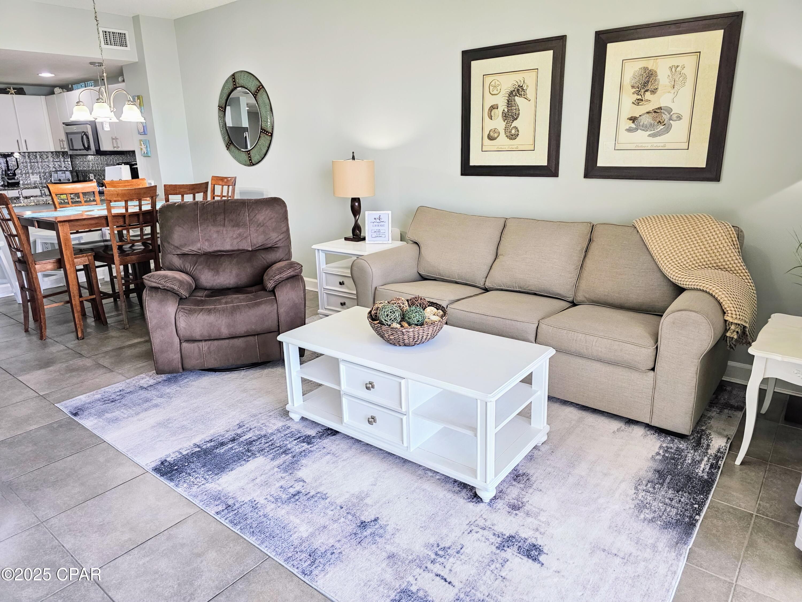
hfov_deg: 73.9
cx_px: 401
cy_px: 301
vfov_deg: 58.9
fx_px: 533
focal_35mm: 23
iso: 125
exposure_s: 1/120
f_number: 1.7
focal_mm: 6.3
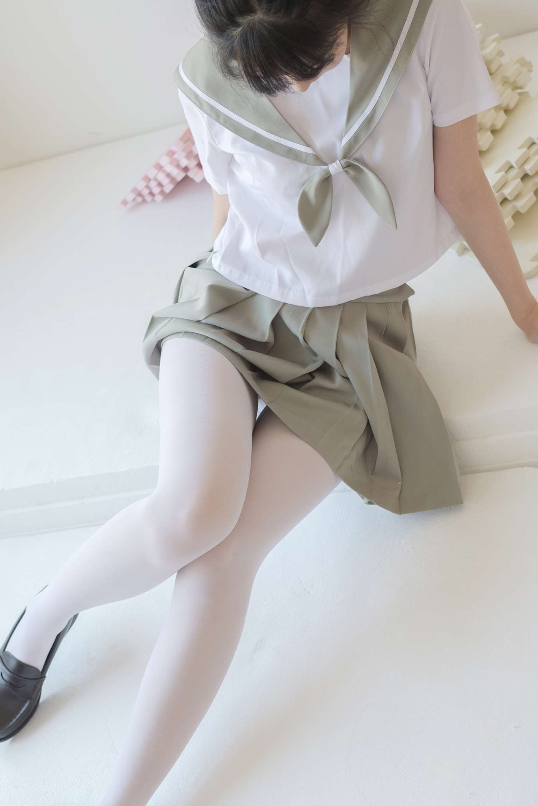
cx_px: 253
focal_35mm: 70
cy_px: 445
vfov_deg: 28.8
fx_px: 1569
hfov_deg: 19.5
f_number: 2.8
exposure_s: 1/100
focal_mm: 35
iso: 200
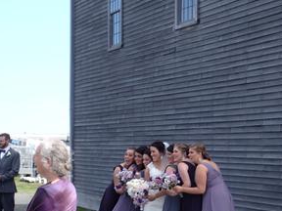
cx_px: 169
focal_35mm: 89
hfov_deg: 22.0
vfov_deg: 16.5
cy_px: 148
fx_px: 725
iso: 100
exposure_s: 1/200
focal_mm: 10.3
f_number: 5
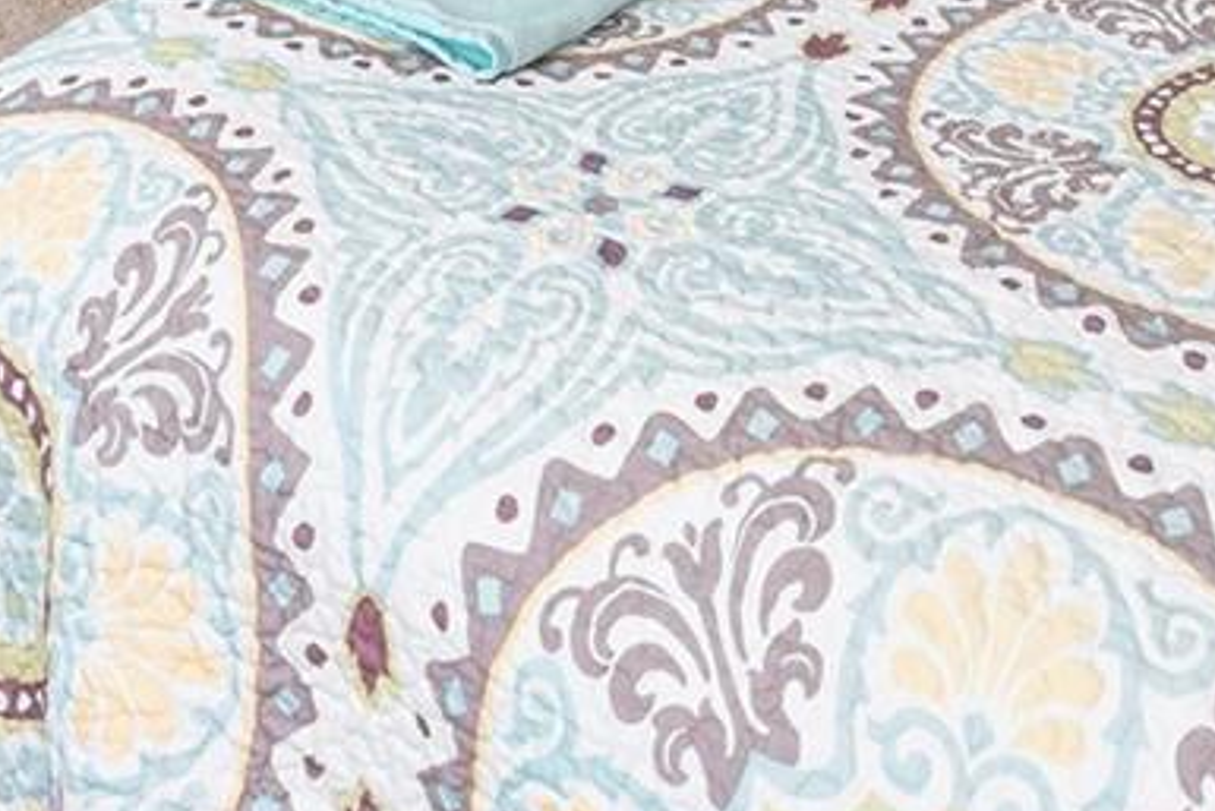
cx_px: 795
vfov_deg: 18.2
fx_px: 1823
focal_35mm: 54
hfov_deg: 36.5
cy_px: -754
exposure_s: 1/10
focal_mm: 13
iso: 100
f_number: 7.1
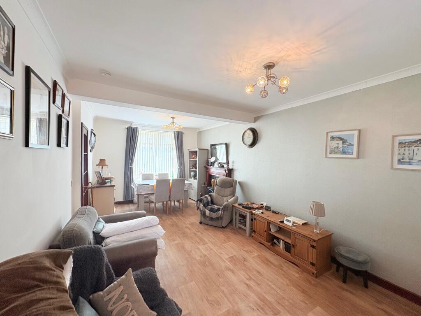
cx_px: 210
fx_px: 170
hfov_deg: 102.1
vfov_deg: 85.7
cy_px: 158
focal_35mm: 14
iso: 64
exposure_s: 1/100
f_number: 2.2
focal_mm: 2.22
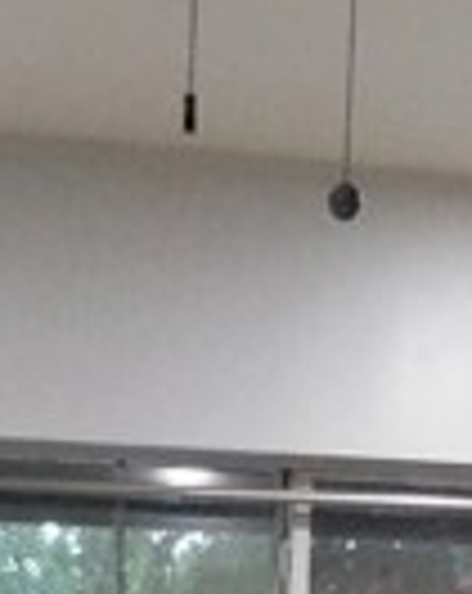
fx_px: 1910
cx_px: 58
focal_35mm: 109
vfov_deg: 14.1
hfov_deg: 14.0
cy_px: 1274
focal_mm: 4
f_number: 3
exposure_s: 1/60
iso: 1600
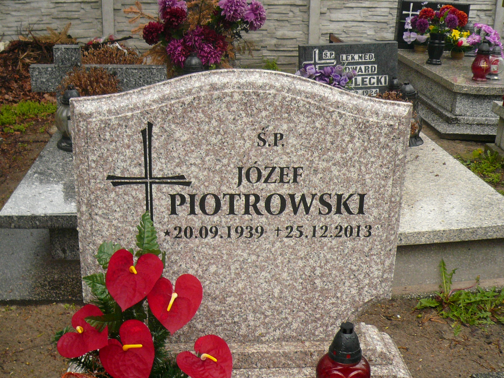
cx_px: 252
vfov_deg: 32.9
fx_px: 641
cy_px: 189
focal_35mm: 44
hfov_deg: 42.9
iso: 100
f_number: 2.8
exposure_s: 1/60
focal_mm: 4.7
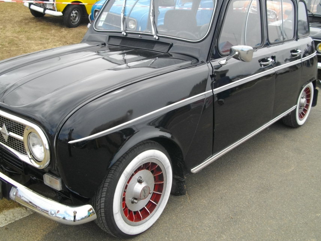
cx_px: 138
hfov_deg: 50.0
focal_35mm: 37
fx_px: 343
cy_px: 102
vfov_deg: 38.6
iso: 100
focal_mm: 5.7
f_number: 8.8
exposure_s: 1/60
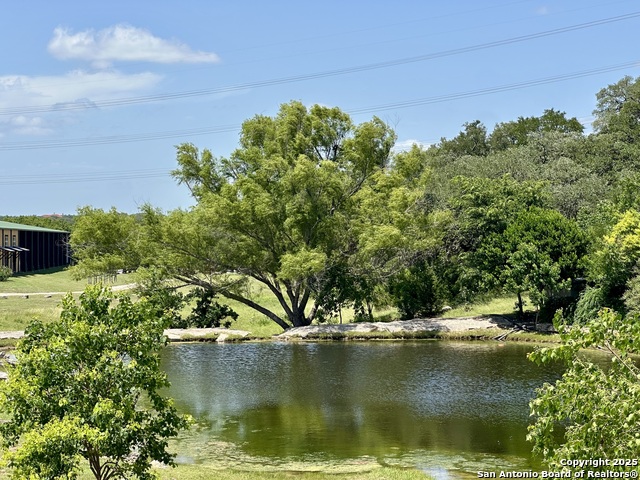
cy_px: 240
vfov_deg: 19.1
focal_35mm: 77
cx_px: 320
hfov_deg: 25.3
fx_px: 1424
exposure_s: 1/619
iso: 32
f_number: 2.8
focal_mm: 9
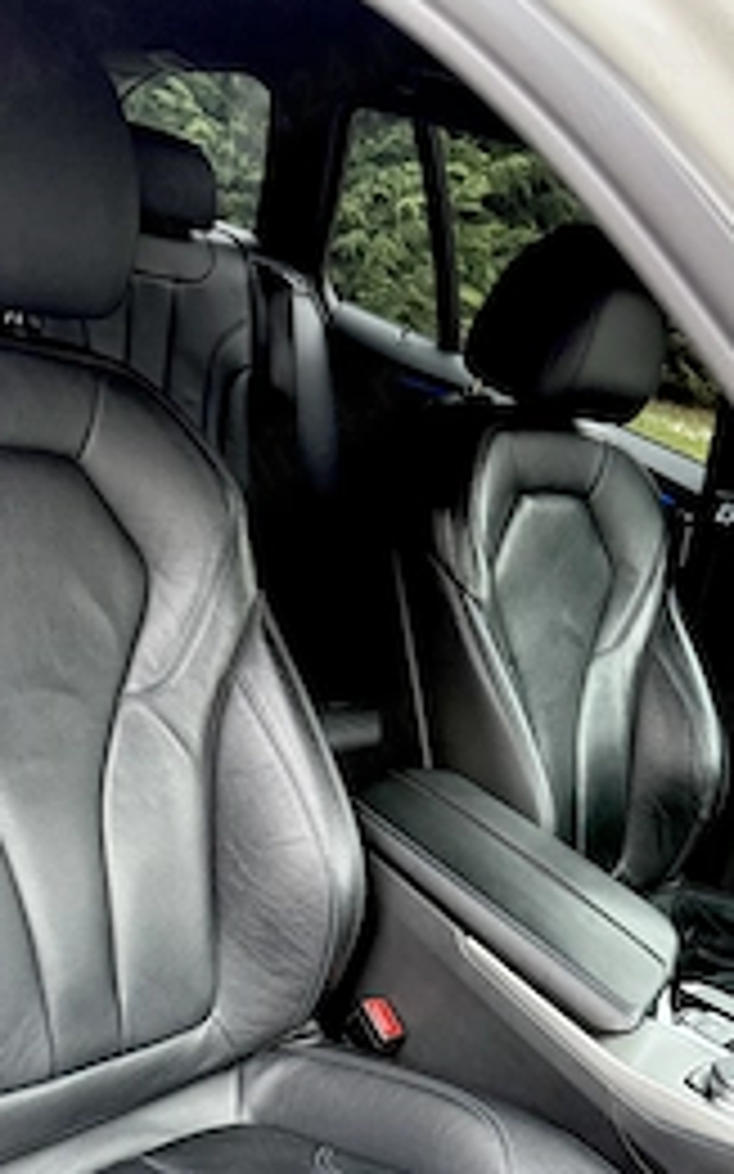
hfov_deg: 32.6
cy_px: 873
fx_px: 1249
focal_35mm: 39
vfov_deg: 48.6
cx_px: 446
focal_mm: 6.76
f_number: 1.78
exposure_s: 1/60
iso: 640
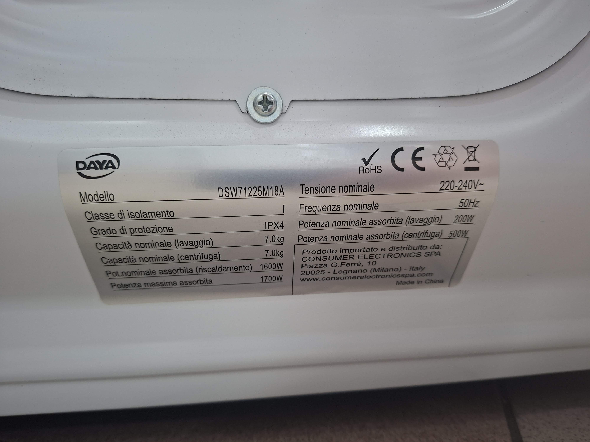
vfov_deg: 58.9
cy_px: 221
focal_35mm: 23
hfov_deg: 73.9
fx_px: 392
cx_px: 295
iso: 400
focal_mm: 5.54
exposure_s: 1/33
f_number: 1.8
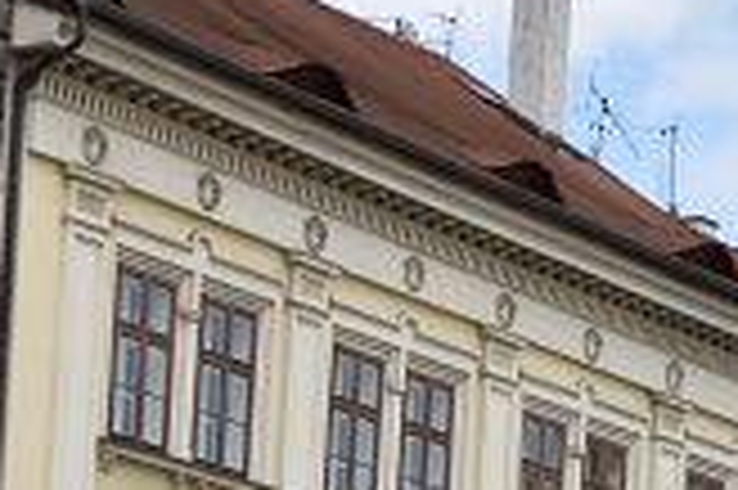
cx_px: 342
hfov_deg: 10.4
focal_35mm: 197
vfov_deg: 6.8
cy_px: 899
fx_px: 4037
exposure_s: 1/200
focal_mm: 21
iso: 100
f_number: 10
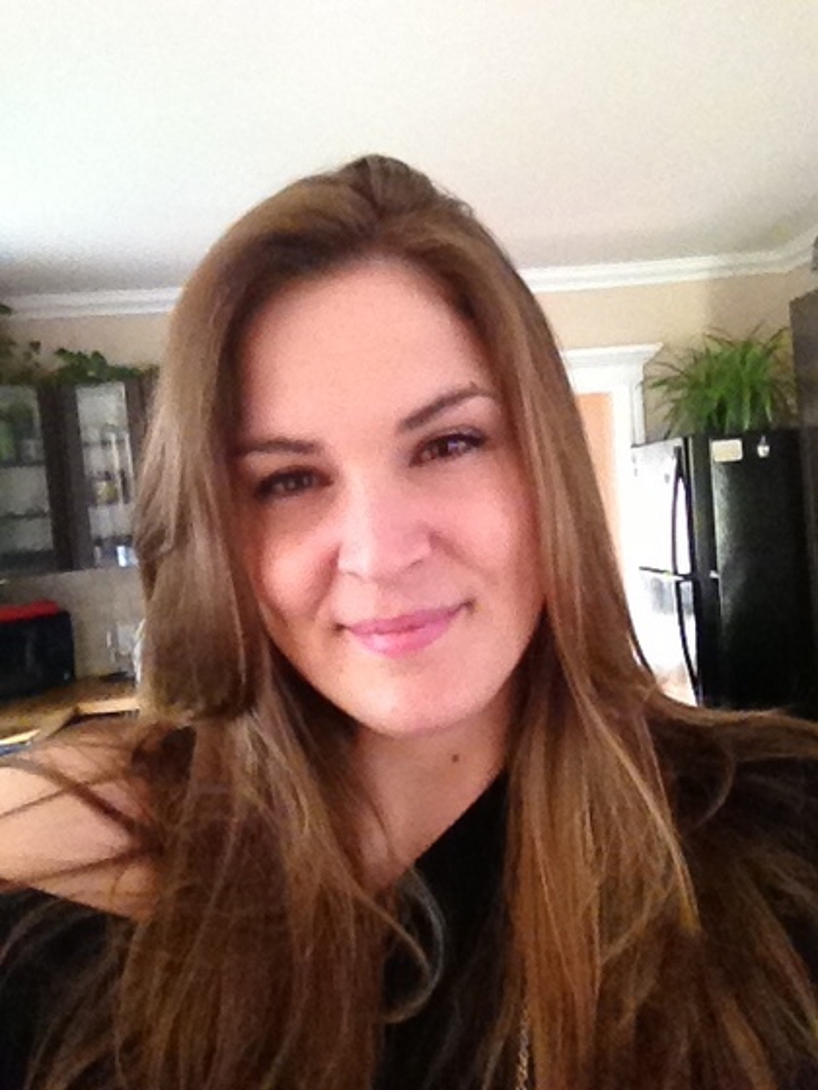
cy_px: 545
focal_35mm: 35
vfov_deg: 52.6
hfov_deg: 40.7
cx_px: 409
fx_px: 1103
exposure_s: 1/30
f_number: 2.4
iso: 500
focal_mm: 1.85
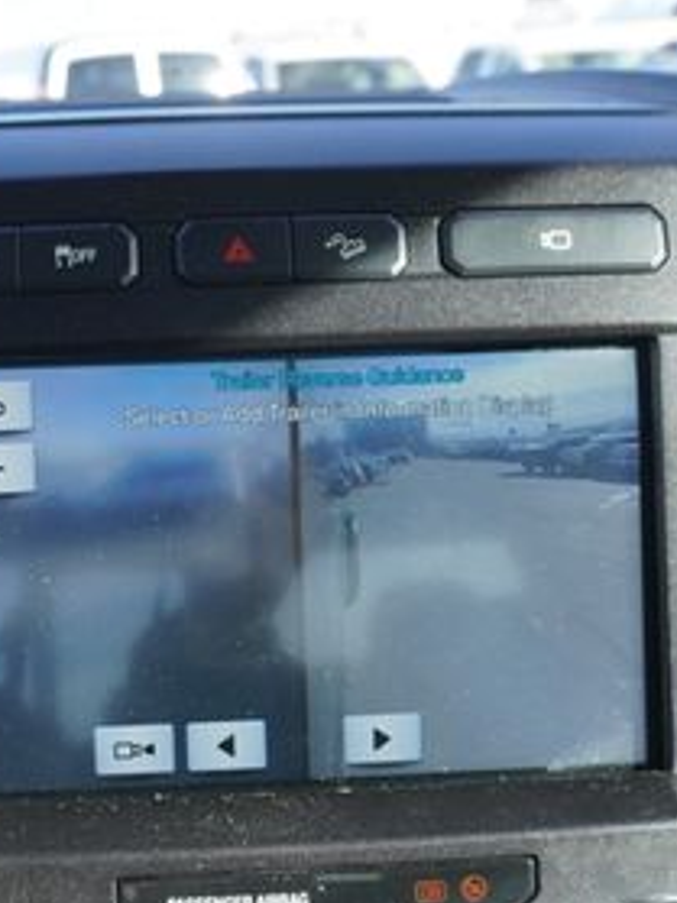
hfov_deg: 27.1
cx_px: 159
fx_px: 1383
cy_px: 528
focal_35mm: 53
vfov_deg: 36.1
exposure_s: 1/100
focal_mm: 16
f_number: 5
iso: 100
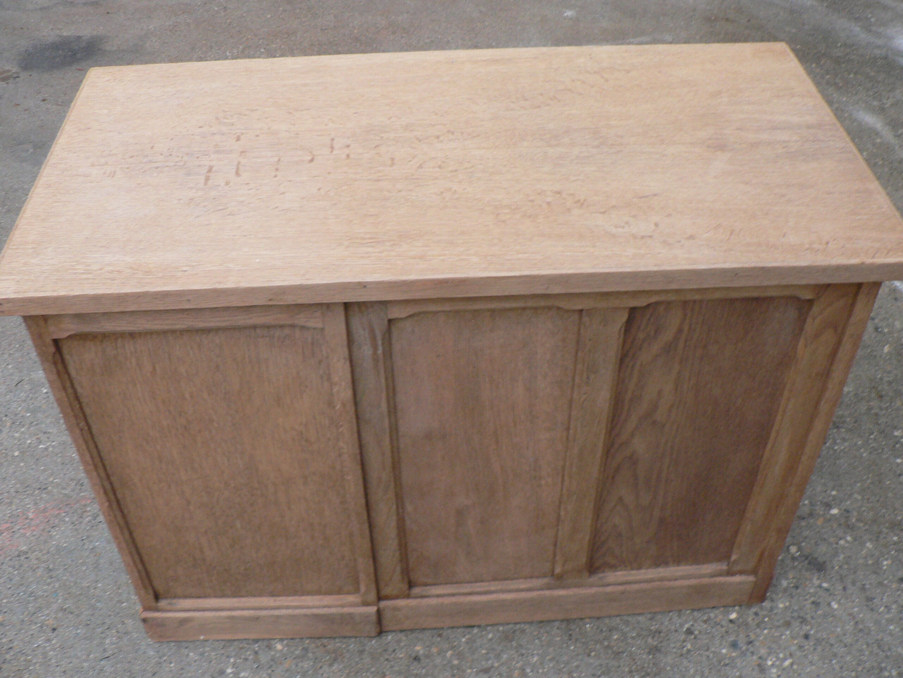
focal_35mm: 36
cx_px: 452
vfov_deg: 39.7
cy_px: 339
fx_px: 939
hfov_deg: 51.4
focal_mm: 6
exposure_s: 1/20
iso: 200
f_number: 2.8
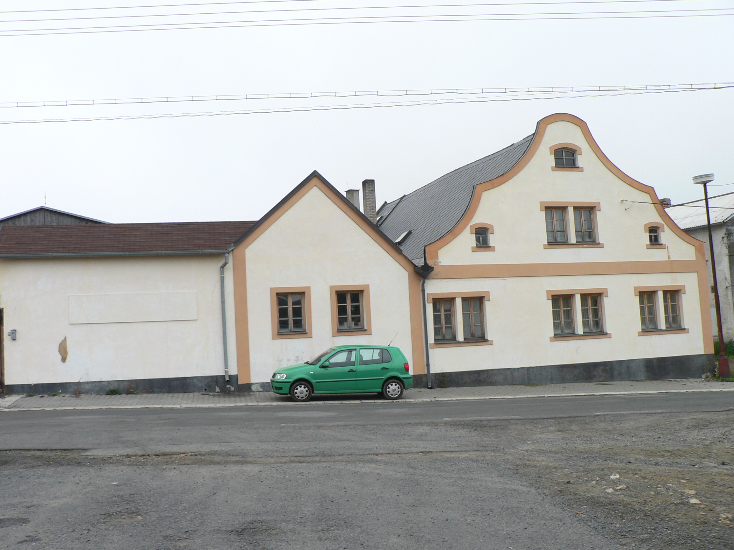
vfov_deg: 40.7
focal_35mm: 35
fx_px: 742
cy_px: 275
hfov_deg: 52.6
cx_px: 367
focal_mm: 6
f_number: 4
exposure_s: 1/60
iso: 64
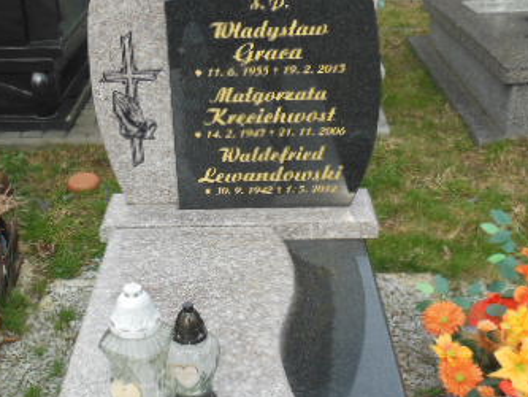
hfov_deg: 39.2
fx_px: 732
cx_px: 182
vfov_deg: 30.1
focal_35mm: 48
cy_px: 252
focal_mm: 4.5
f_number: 3.2
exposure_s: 1/640
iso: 125
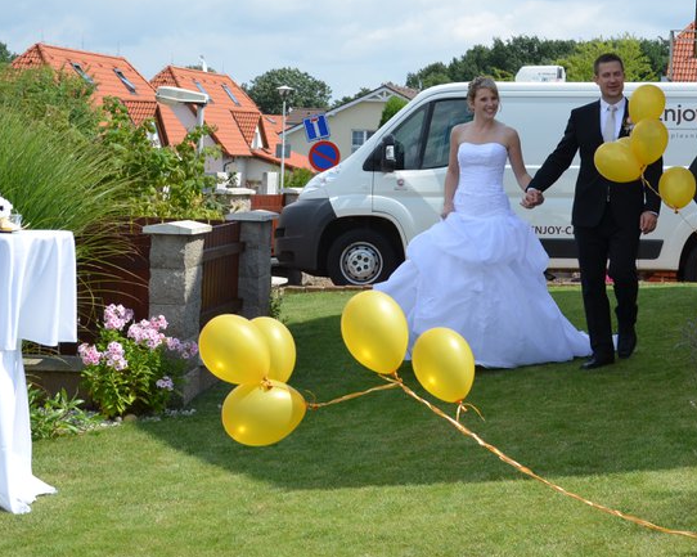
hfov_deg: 22.4
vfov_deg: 18.0
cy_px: 178
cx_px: 444
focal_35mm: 85
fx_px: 1752
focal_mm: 32
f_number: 7.1
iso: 500
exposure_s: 1/1600
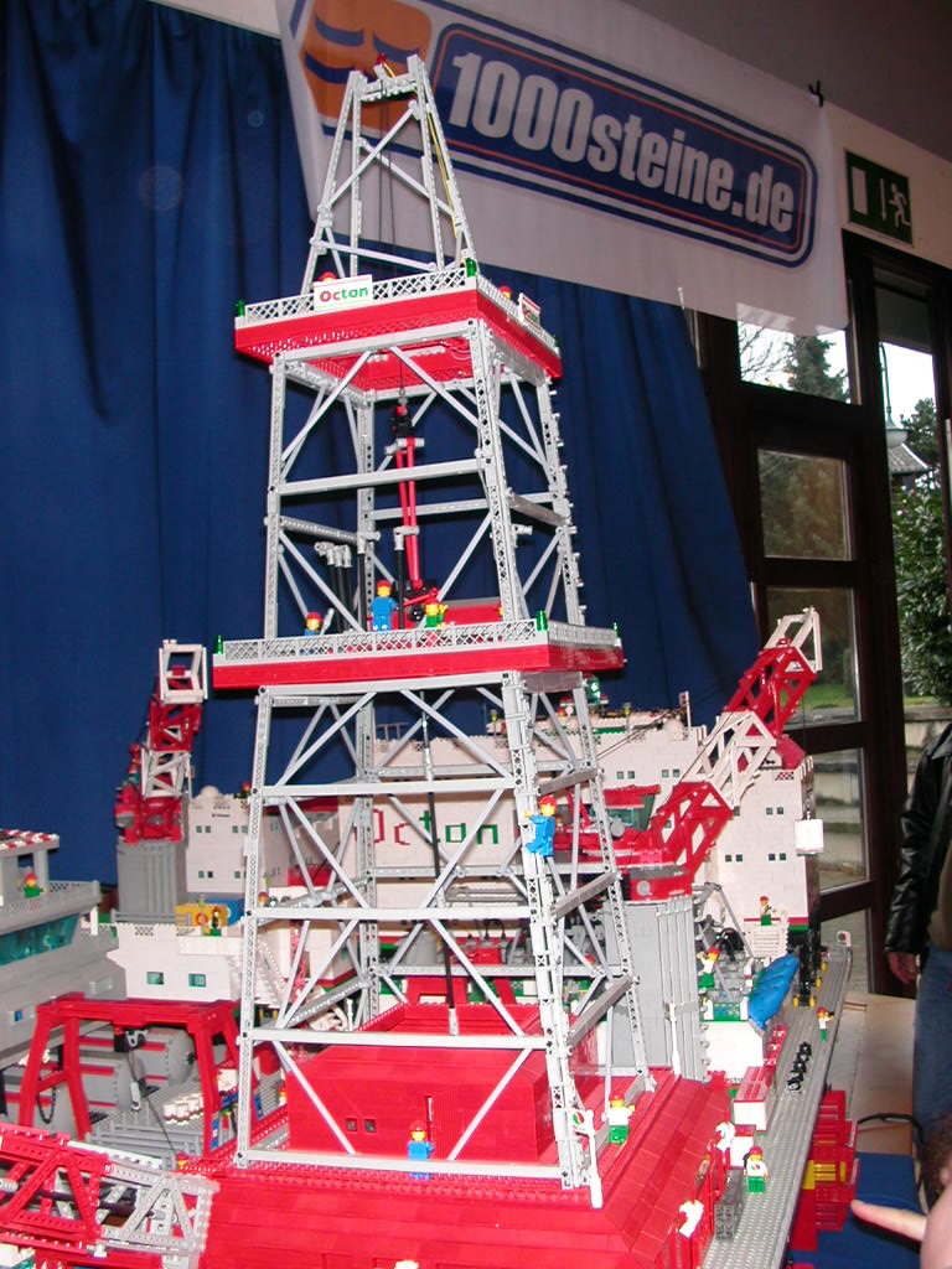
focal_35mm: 37
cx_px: 476
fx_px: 1357
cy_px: 634
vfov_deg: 50.1
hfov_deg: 38.7
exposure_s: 1/59.9
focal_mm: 5.6
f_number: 2.7
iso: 100
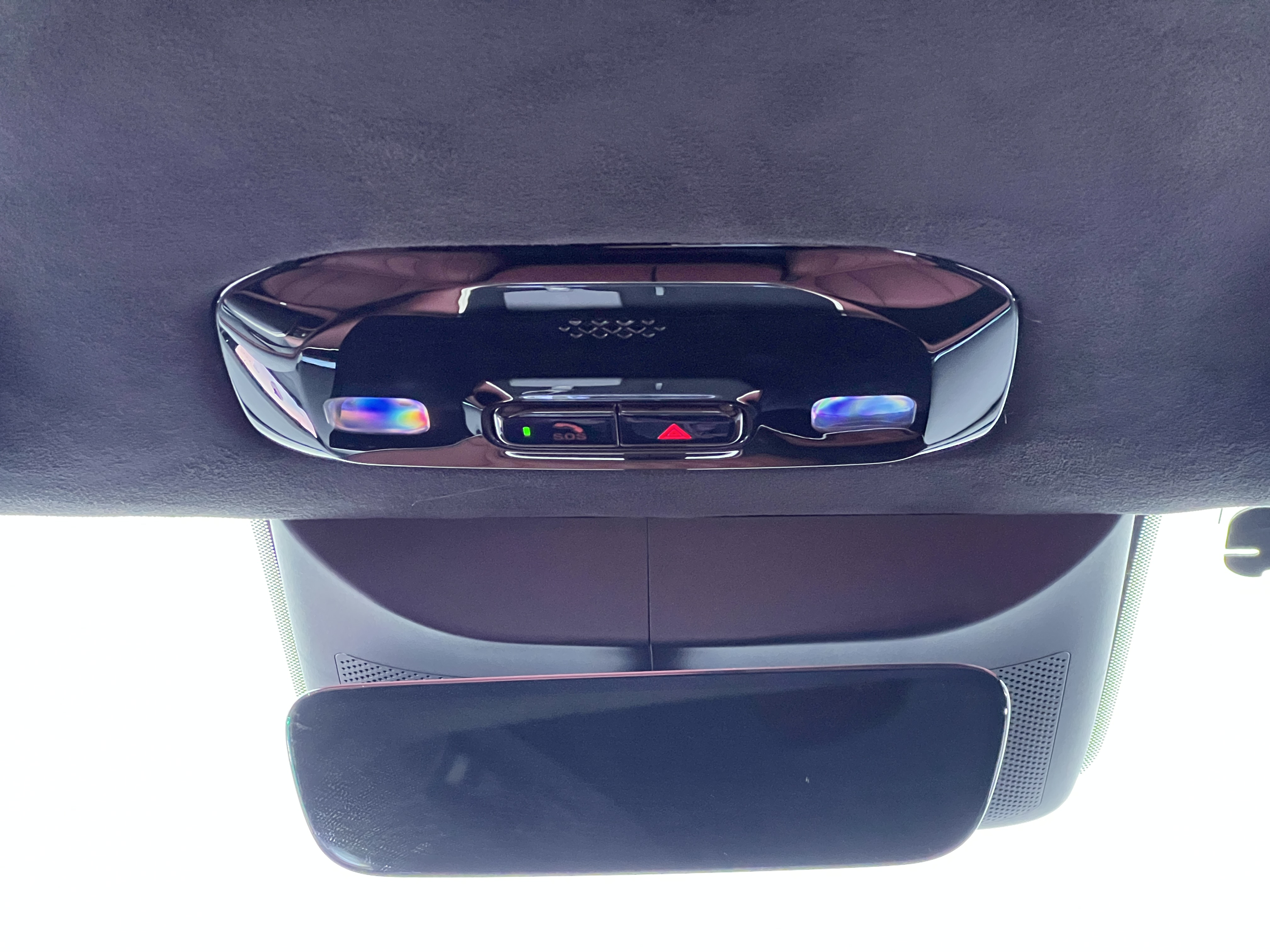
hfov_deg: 25.3
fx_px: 2825
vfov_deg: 19.1
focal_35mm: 77
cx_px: 635
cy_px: 476
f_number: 2.8
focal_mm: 9
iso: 1000
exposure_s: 1/41
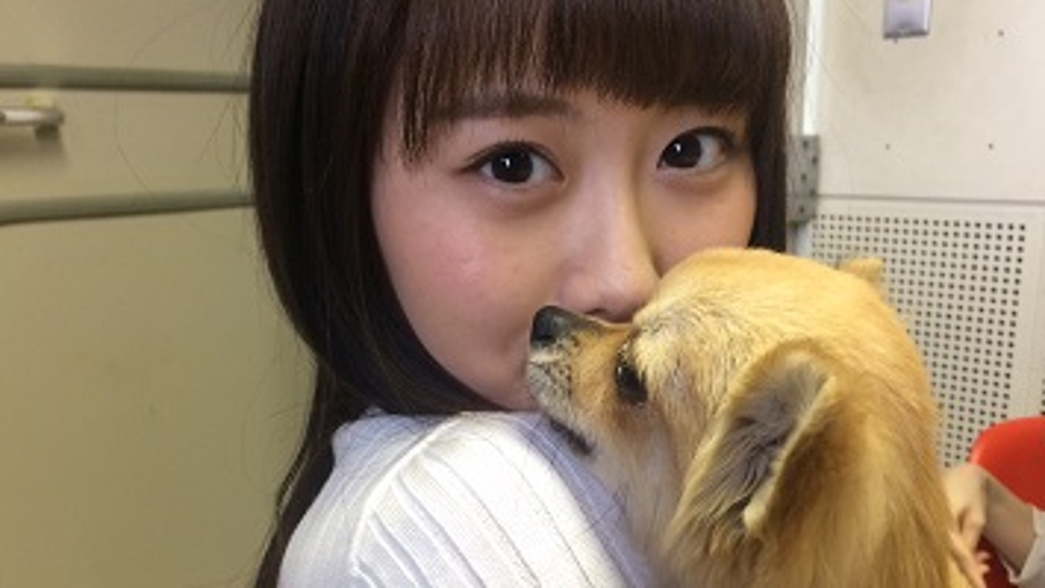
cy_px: 375
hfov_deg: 55.3
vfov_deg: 32.7
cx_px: 514
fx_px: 998
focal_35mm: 36
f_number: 2.2
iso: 125
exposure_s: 1/33
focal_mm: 4.15
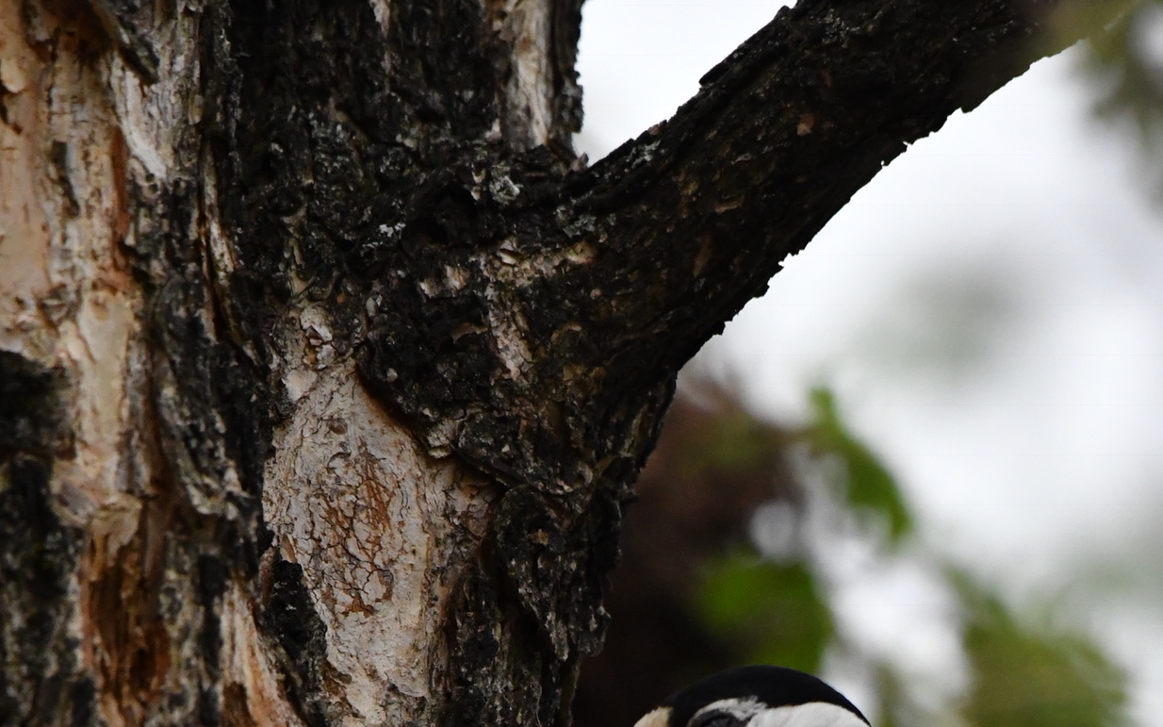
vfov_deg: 0.8
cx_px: 598
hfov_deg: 1.2
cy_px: 844
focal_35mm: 1713
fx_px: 54289
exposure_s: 1/2000
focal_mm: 600
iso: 4000
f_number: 7.1
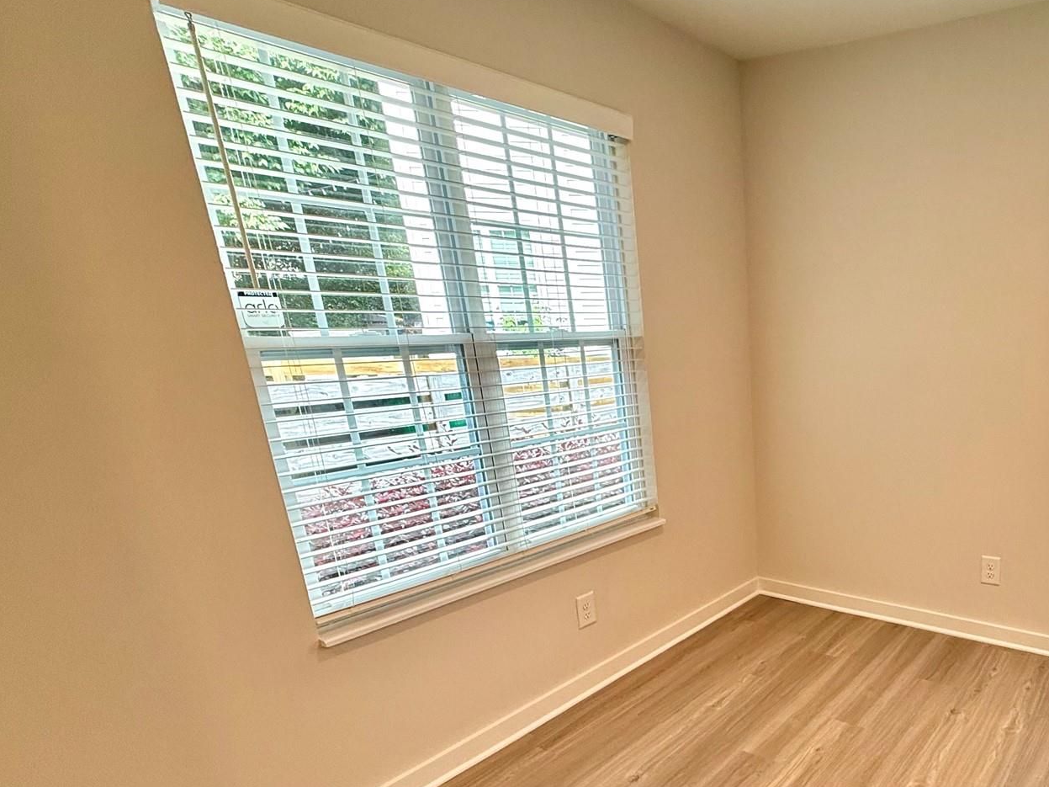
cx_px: 833
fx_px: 697
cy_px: 553
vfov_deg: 57.0
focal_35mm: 23
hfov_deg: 67.3
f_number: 2.2
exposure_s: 1/120
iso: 125
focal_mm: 2.22
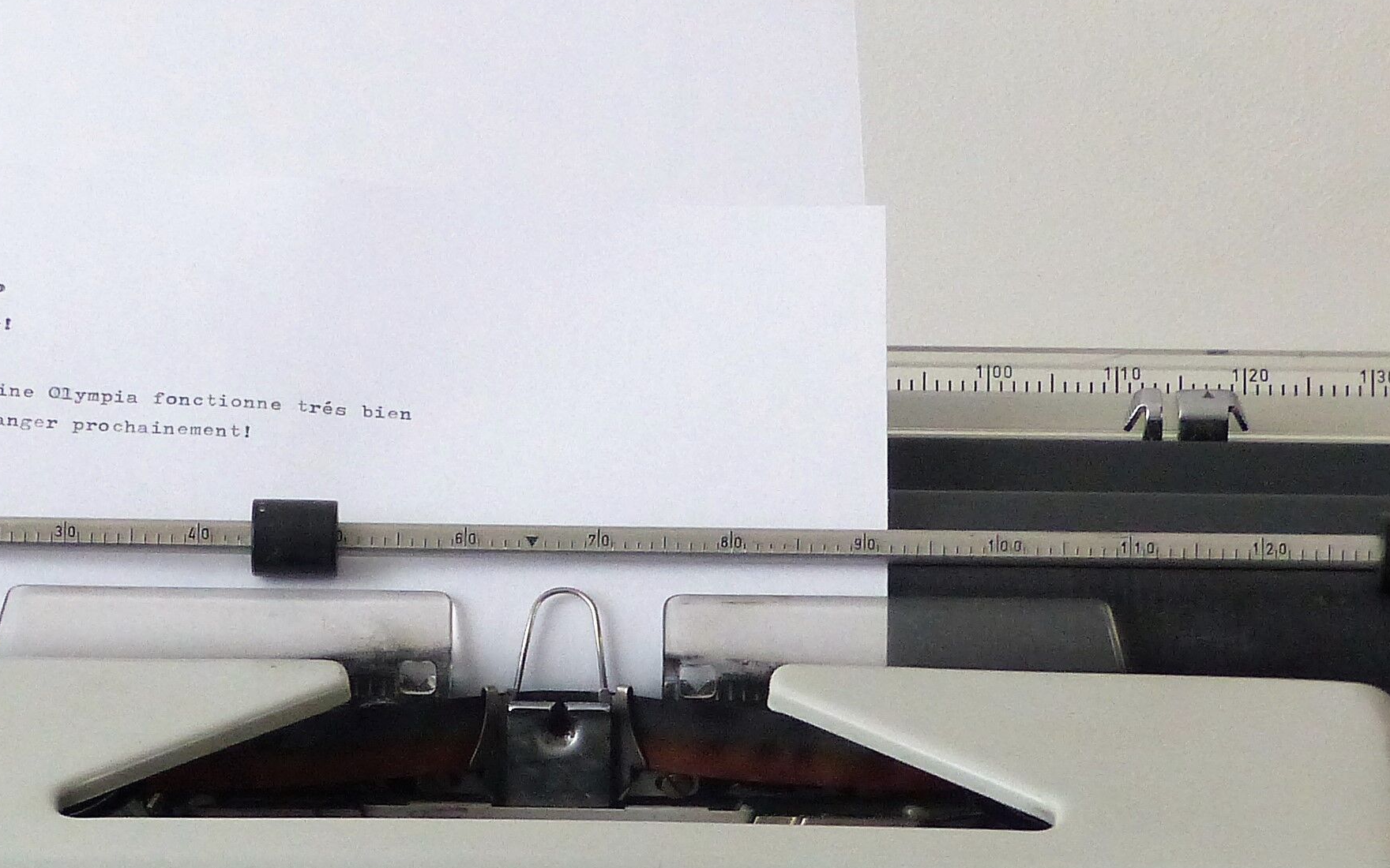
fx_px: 7576
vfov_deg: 6.5
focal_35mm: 200
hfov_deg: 10.5
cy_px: 921
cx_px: 572
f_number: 2.8
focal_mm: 14
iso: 400
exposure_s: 1/50
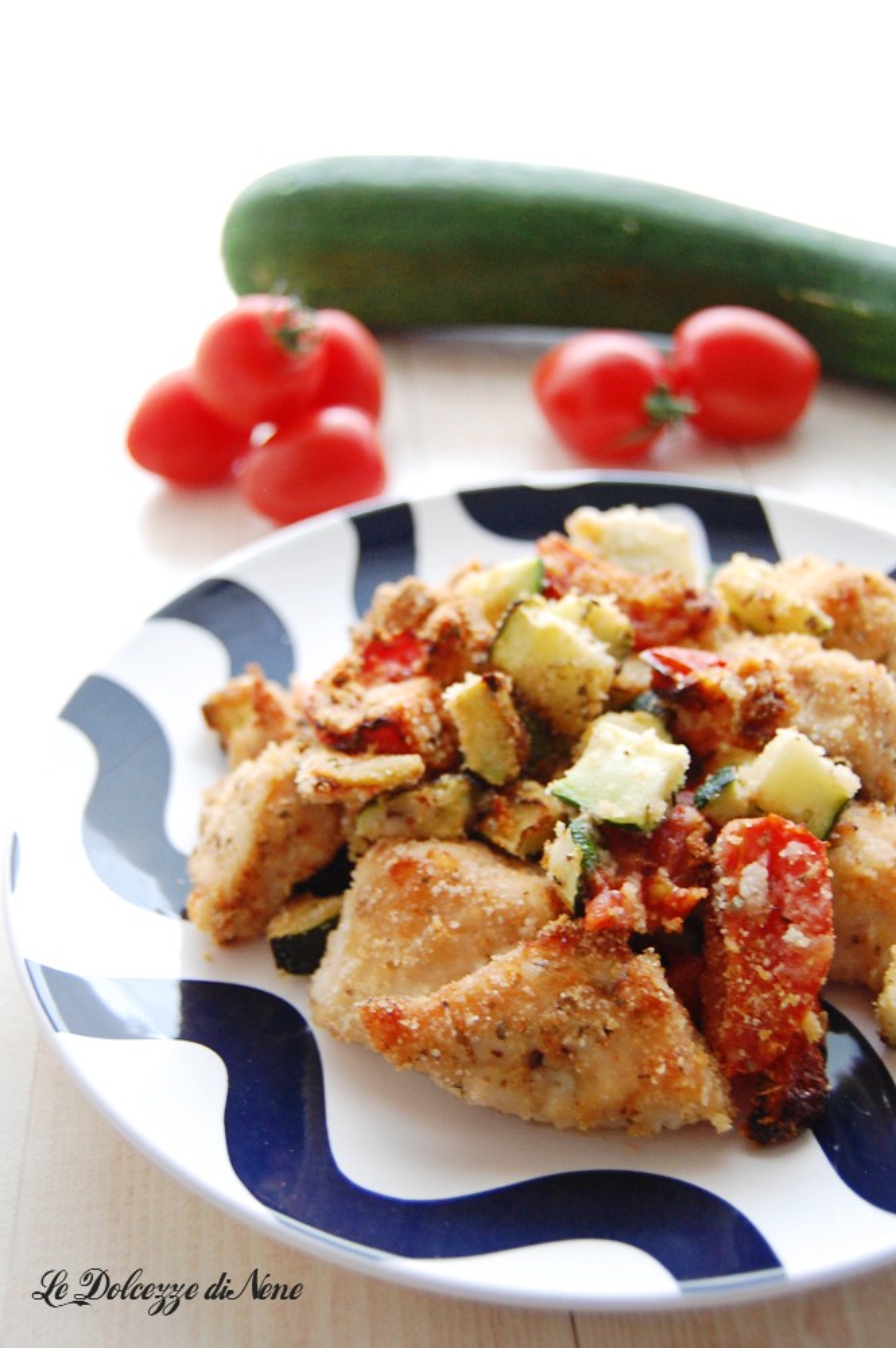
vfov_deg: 53.2
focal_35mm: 36
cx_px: 448
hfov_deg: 36.8
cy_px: 674
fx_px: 1346
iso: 800
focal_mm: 24
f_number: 4
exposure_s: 1/4
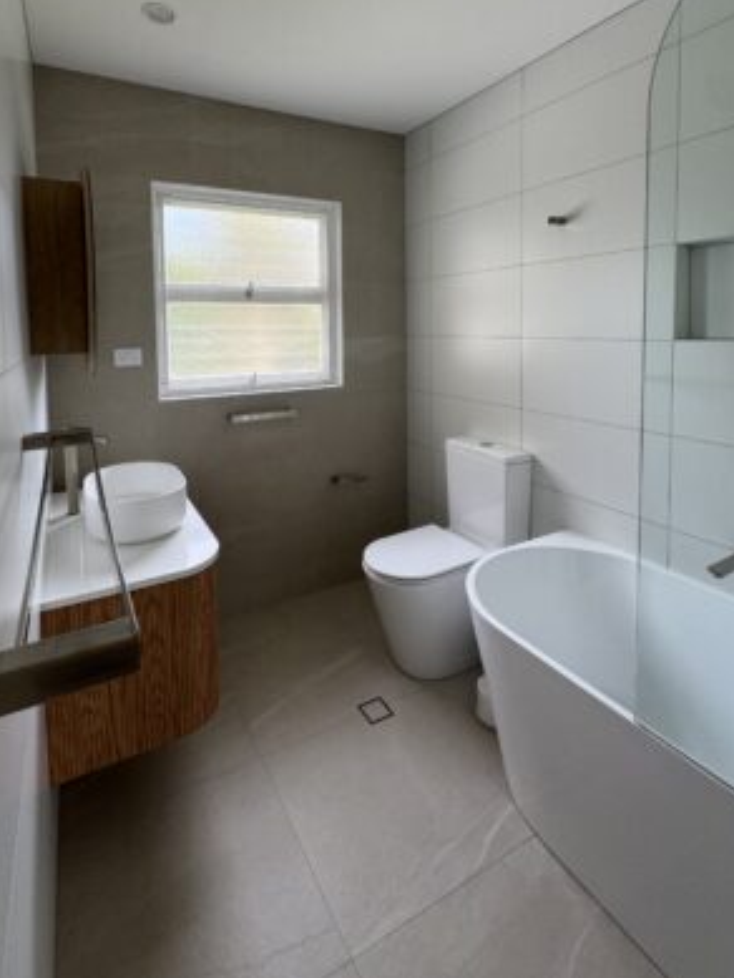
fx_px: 509
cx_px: 331
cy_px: 357
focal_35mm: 18
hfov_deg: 71.4
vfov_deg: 85.7
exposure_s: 1/99
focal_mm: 2.22
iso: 100
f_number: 2.2
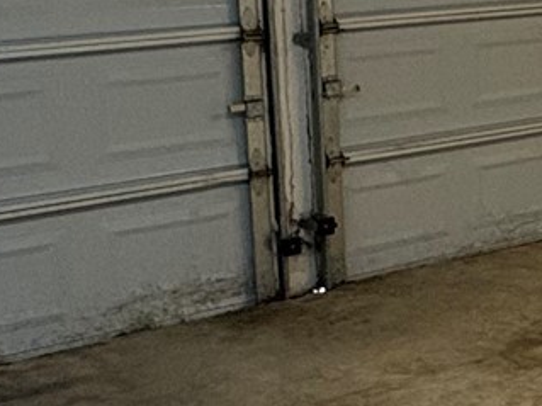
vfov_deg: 16.3
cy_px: 66
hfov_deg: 18.3
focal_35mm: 90
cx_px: 901
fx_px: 1409
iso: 250
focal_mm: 2.22
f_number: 2.2
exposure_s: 1/60
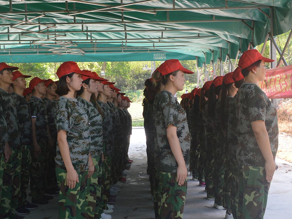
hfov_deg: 44.8
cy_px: 112
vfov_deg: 34.3
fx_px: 354
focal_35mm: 42
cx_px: 136
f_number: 5.6
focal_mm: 18
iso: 320
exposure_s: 1/125
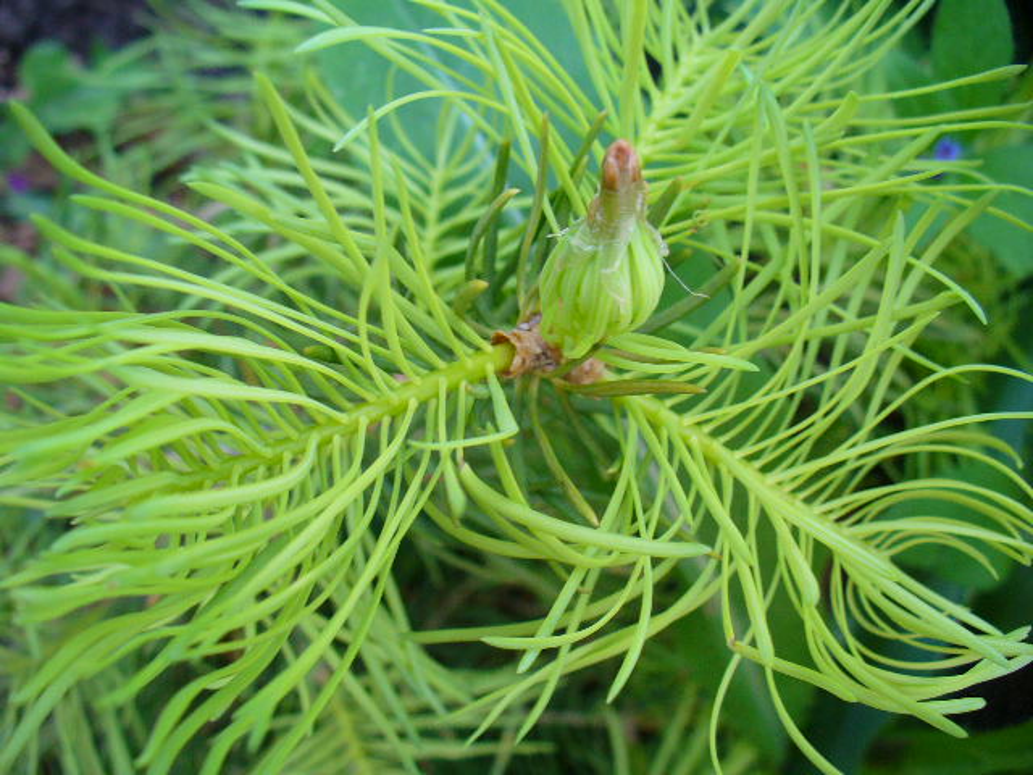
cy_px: 388
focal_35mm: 37
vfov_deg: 38.7
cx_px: 516
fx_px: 1104
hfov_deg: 50.1
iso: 150
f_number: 2.8
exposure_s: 1/30
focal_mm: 6.1
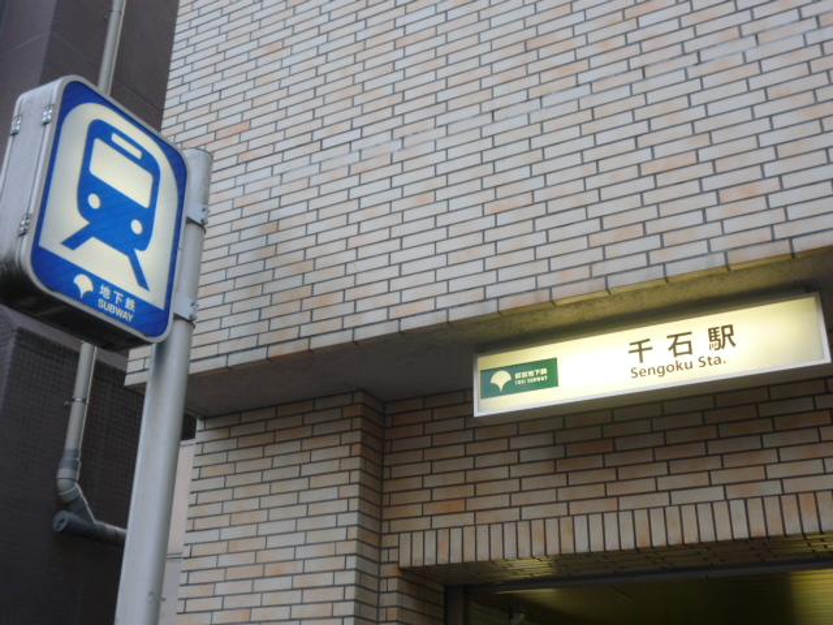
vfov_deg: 35.1
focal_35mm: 41
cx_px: 416
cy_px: 312
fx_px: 987
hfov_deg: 45.8
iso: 100
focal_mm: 7.3
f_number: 3.7
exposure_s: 1/60
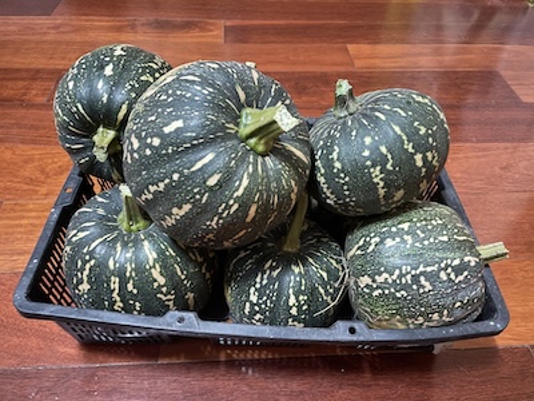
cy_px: 200
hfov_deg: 67.3
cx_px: 267
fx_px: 401
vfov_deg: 53.1
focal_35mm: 26
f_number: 1.6
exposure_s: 1/14
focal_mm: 4.2
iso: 640
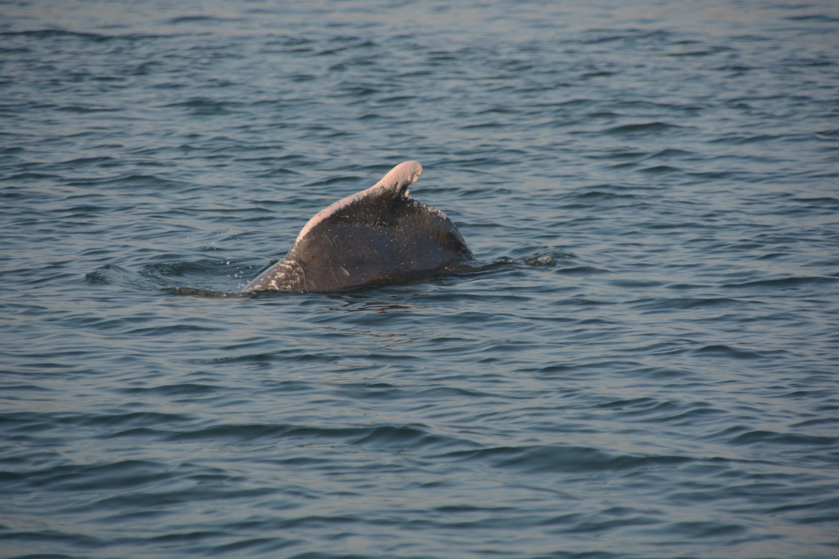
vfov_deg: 4.6
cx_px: 420
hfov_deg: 6.9
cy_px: 280
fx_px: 6992
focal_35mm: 300
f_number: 6.3
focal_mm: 200
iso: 100
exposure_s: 1/200
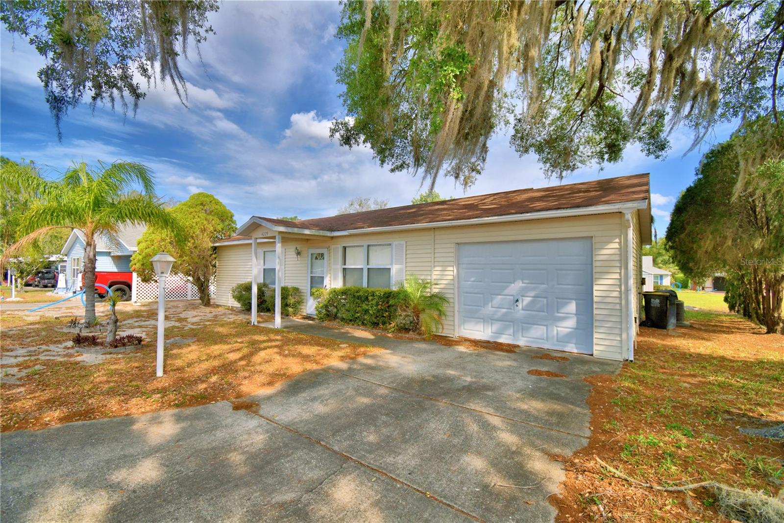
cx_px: 392
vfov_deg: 77.3
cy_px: 262
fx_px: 327
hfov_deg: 100.4
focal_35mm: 15
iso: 100
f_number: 4.5
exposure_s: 1/1250
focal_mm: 10
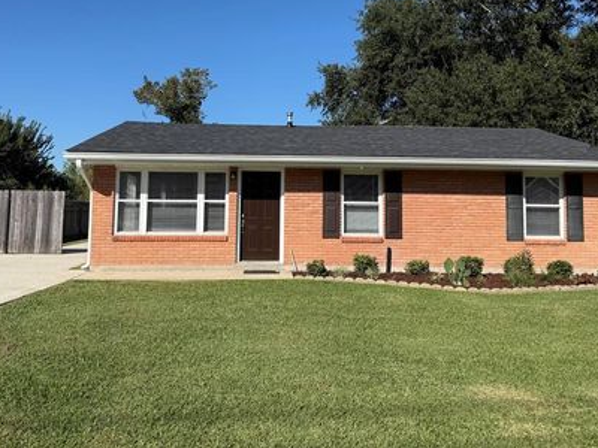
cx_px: 287
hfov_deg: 59.9
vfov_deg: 46.4
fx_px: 518
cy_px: 169
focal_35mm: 30
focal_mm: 6.76
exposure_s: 1/5319
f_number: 1.78
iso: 80
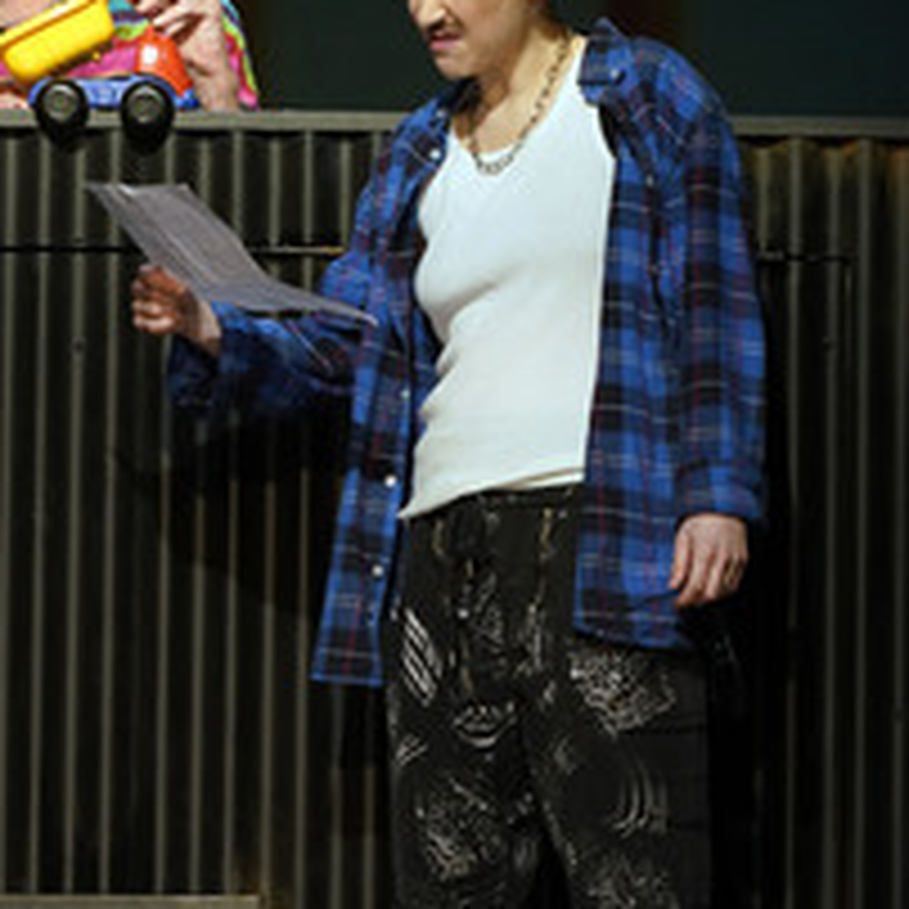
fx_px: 8675
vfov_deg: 6.0
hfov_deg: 6.0
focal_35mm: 292
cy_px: 256
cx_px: 38
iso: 2000
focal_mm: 154
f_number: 5.6
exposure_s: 1/250
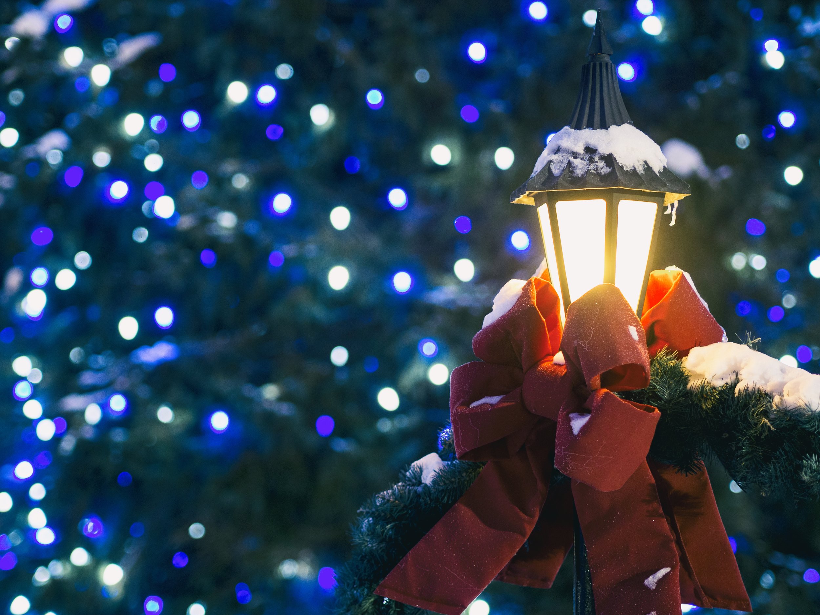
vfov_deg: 16.4
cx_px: 410
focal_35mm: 90
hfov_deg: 21.8
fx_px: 2132
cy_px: 308
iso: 800
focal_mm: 45
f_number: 1.8
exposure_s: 1/25
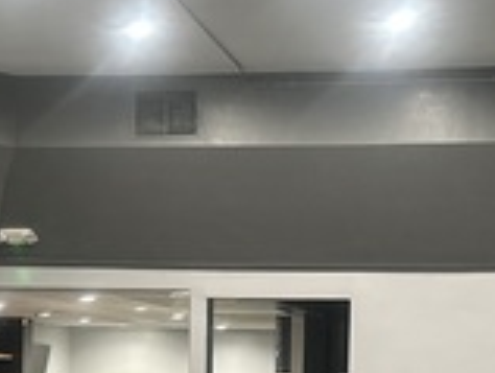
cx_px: 279
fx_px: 1303
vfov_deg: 15.9
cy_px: 392
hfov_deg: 21.5
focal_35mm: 91
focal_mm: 6.86
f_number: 1.78
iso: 800
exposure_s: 1/40
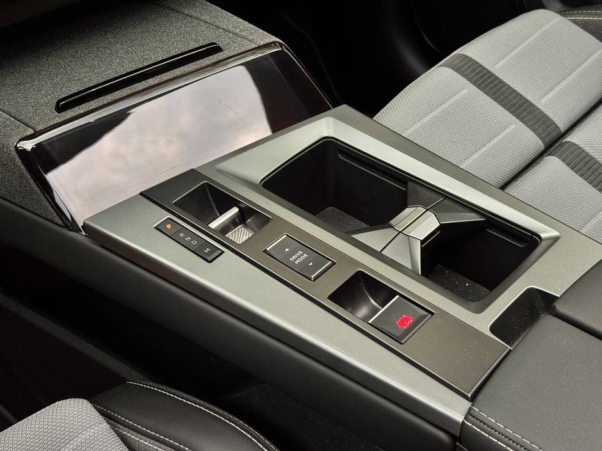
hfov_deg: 39.7
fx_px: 835
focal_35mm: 48
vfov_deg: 30.3
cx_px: 301
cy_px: 226
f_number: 1.78
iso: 64
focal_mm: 6.76
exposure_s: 1/121
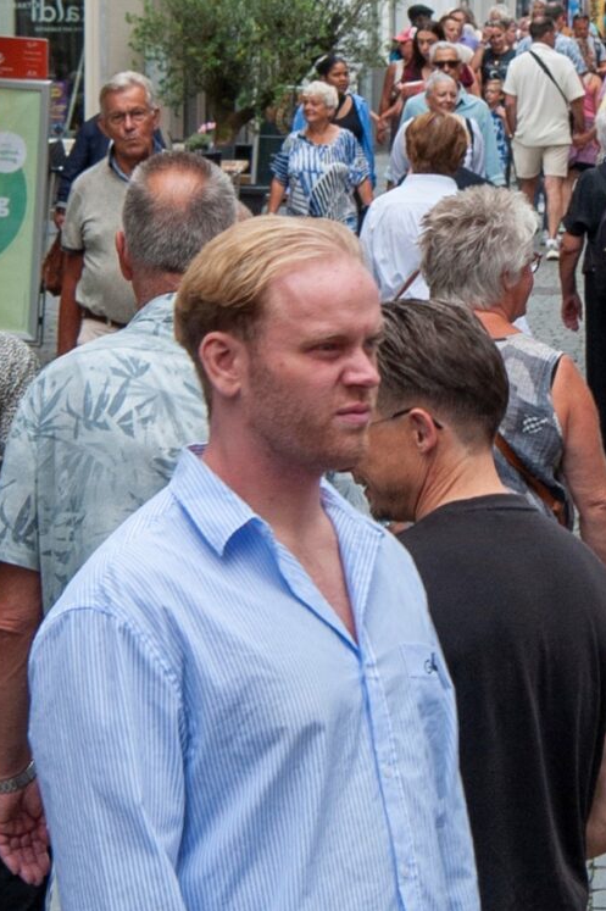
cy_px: -217
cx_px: 831
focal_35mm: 137
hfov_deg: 9.8
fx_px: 3464
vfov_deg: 14.5
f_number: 9
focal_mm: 40
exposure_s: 1/320
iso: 320
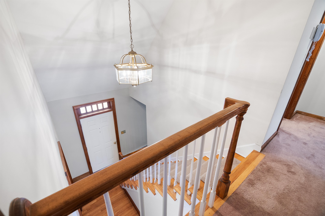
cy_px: 108
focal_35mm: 16
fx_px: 144
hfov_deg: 96.7
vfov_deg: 73.7
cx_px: 162
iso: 320
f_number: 7.1
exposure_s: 1/2
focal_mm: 16
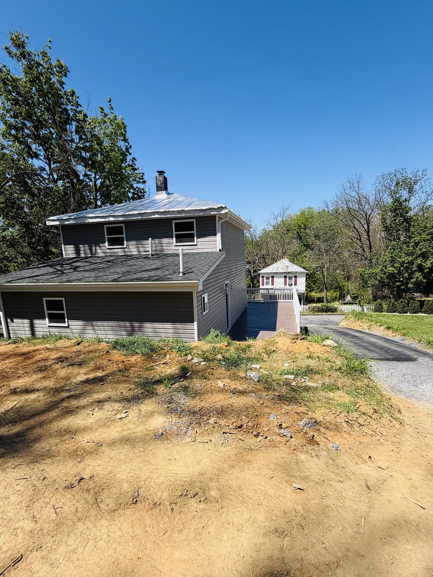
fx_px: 283
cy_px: 309
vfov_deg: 90.9
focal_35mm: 17
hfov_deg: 74.7
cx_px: 213
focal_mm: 2.22
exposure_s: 1/770
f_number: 2.2
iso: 25
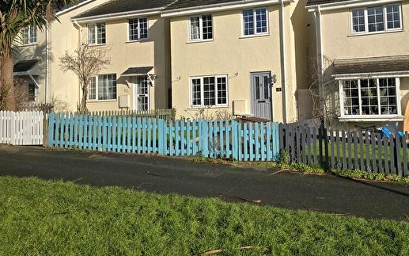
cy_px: 76
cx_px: 269
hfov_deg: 57.0
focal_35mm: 33
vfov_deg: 37.7
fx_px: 368
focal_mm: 6.3
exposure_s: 1/1135
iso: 12
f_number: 1.7
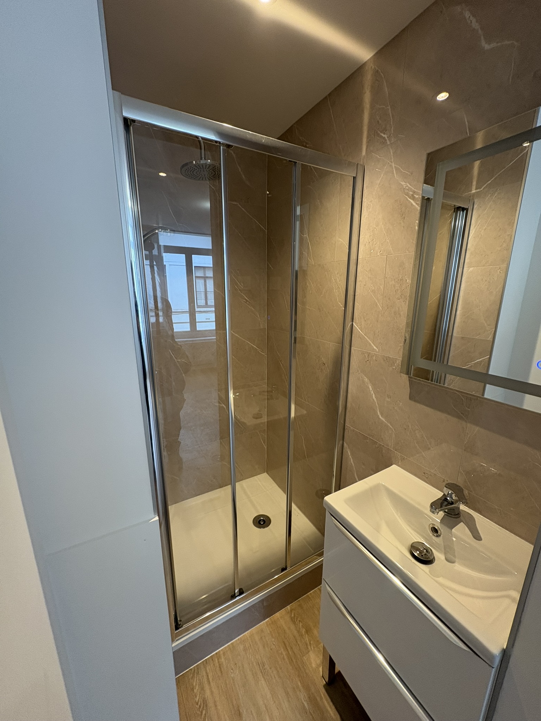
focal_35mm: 14
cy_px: 360
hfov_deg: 85.7
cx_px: 270
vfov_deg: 102.1
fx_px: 292
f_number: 2.2
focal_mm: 2.22
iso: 160
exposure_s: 1/50
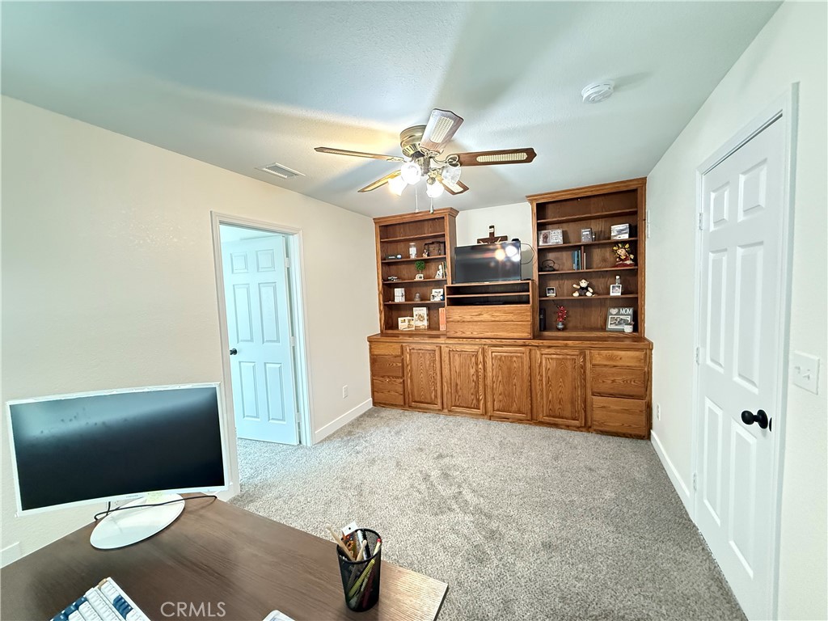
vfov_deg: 85.7
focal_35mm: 14
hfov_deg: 102.1
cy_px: 310
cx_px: 414
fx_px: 335
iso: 1000
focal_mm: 2.22
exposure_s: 1/40
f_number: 2.2
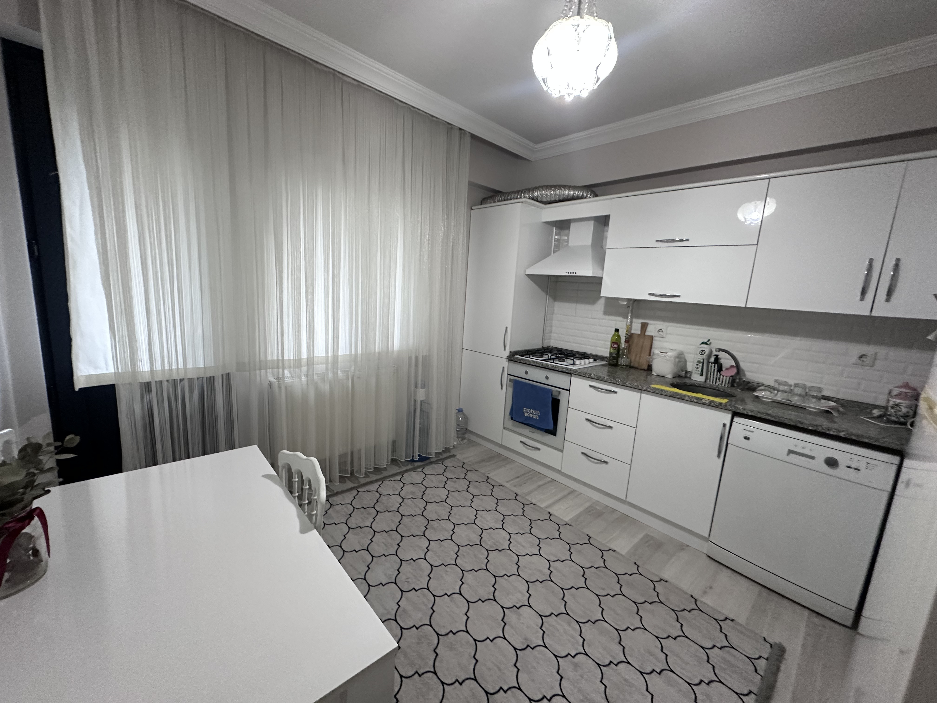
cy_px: 352
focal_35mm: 14
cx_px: 468
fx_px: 379
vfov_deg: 85.7
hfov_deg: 102.1
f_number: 2.2
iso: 320
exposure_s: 1/50
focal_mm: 2.22
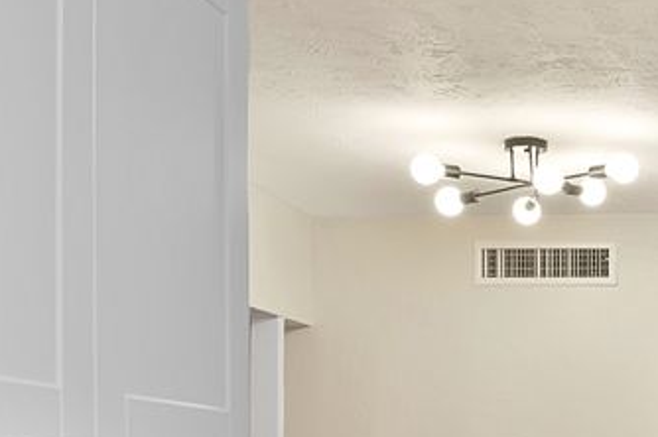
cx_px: 812
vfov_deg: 18.2
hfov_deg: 25.0
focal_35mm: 72
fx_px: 1315
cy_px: 472
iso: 640
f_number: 9
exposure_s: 1/4
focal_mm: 12
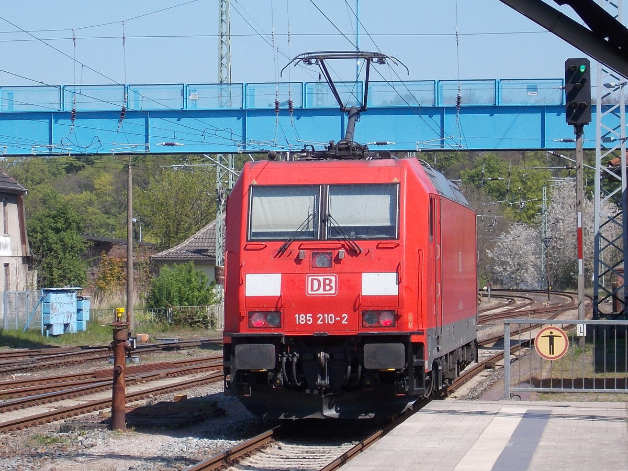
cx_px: 314
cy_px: 236
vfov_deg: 14.9
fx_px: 1795
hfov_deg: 19.8
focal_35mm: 99
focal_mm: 17.6
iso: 80
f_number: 5.5
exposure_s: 1/320
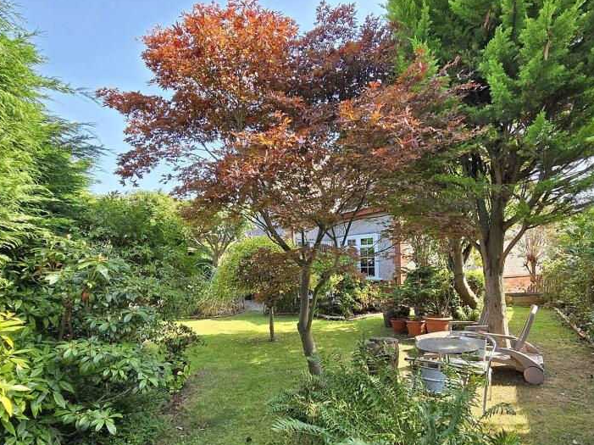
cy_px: 266
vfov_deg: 68.0
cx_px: 326
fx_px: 326
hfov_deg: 84.4
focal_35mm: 19
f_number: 2.2
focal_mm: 2.2
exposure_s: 1/479
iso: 50
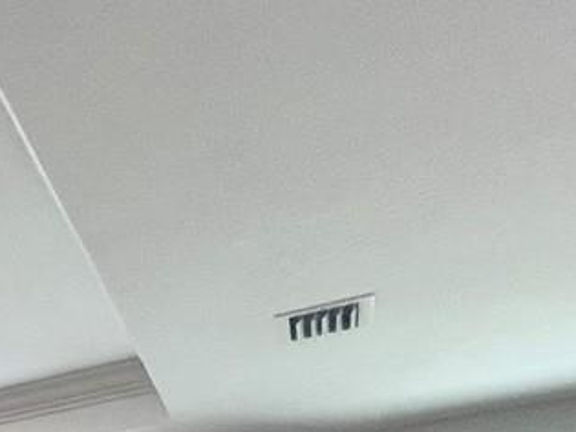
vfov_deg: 15.6
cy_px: 952
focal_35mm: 66
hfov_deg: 16.2
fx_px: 1098
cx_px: -737
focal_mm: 1.57
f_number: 1.8
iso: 125
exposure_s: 1/120
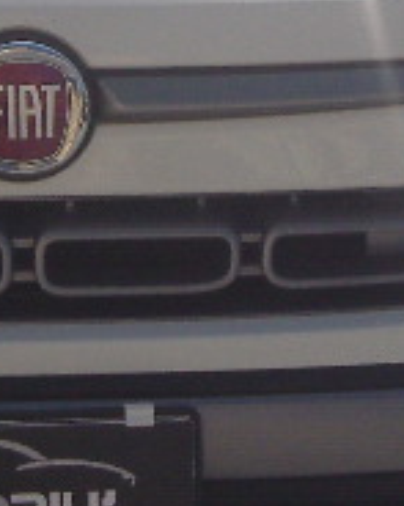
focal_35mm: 201
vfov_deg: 9.5
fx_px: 3007
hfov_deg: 7.7
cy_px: -72
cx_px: 47
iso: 80
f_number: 7
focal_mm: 6.2
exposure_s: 1/500
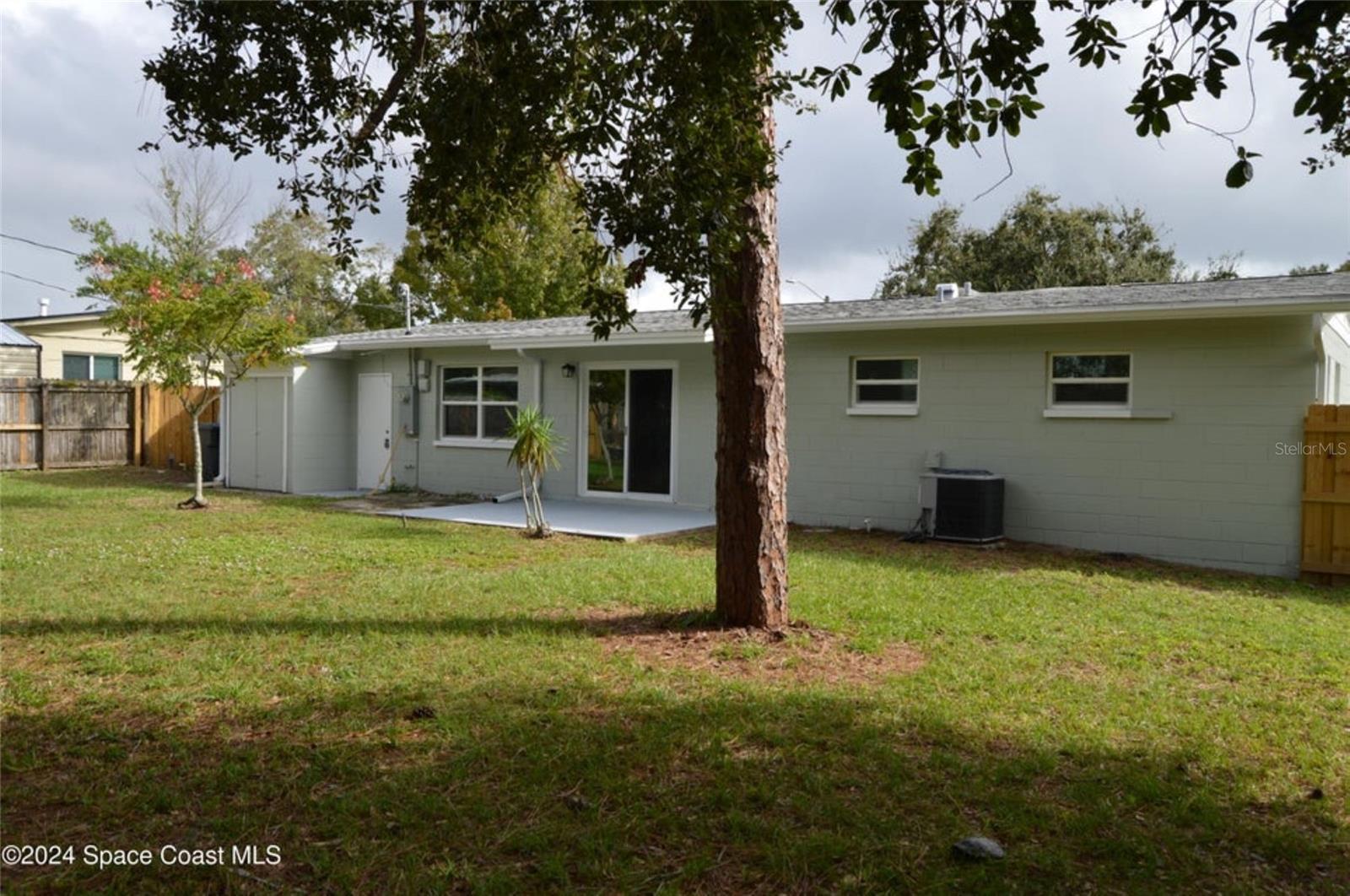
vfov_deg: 47.8
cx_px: 675
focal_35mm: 27
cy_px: 448
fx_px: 1011
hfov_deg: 67.5
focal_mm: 18
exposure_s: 1/200
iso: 100
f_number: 7.1
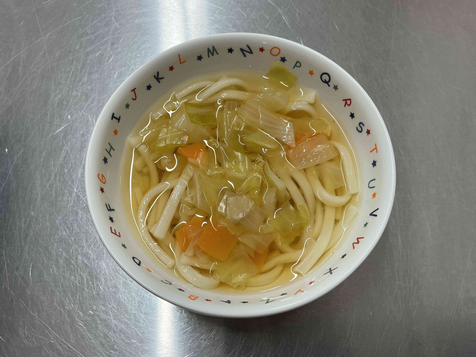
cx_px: 238
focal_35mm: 29
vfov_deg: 48.2
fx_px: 399
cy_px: 178
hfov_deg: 61.7
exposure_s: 1/100
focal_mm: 3
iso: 50
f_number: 1.8
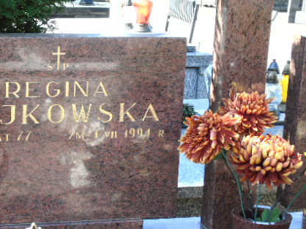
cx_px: 77
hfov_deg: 20.5
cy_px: 148
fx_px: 839
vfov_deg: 15.5
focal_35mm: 95
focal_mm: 11
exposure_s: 1/80
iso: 80
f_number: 4.5
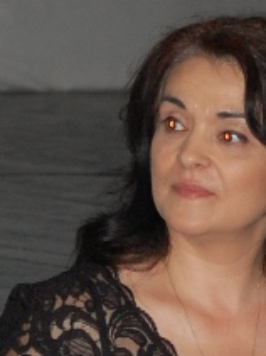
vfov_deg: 3.8
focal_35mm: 520
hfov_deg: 2.9
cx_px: -47
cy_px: 359
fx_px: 5333
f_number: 4.2
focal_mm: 66
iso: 640
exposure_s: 1/60
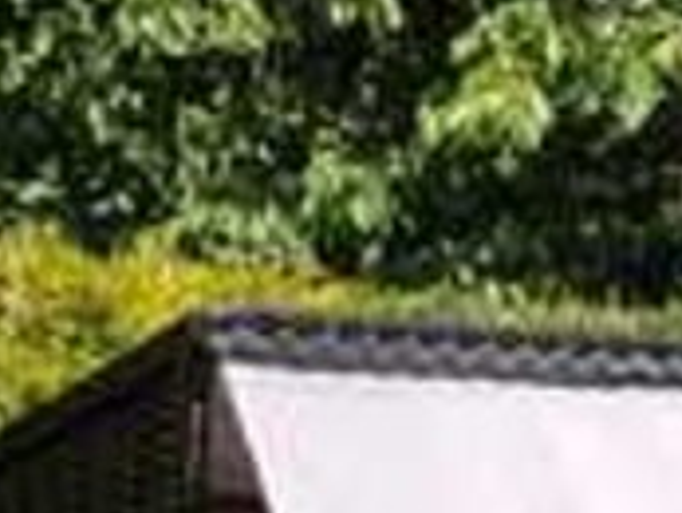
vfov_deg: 8.1
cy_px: 817
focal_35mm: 180
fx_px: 3549
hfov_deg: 10.1
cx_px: 1368
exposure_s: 1/1536
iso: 40
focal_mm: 4.2
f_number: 1.7
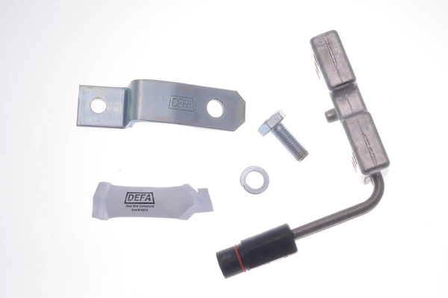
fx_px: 895
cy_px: 149
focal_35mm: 72
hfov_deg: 28.1
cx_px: 224
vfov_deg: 18.9
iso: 200
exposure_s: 1/160
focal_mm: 48
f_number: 25
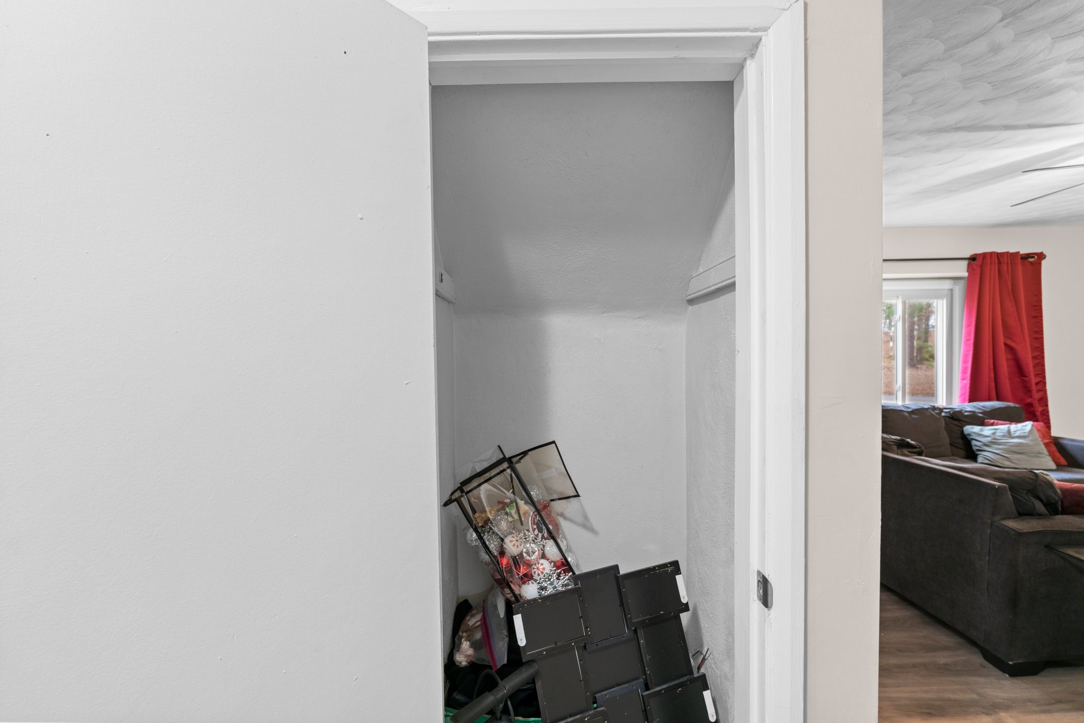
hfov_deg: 95.0
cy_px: 362
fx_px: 497
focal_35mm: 16
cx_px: 542
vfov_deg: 72.1
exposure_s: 1/2.5
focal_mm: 16.5
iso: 400
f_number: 5.6
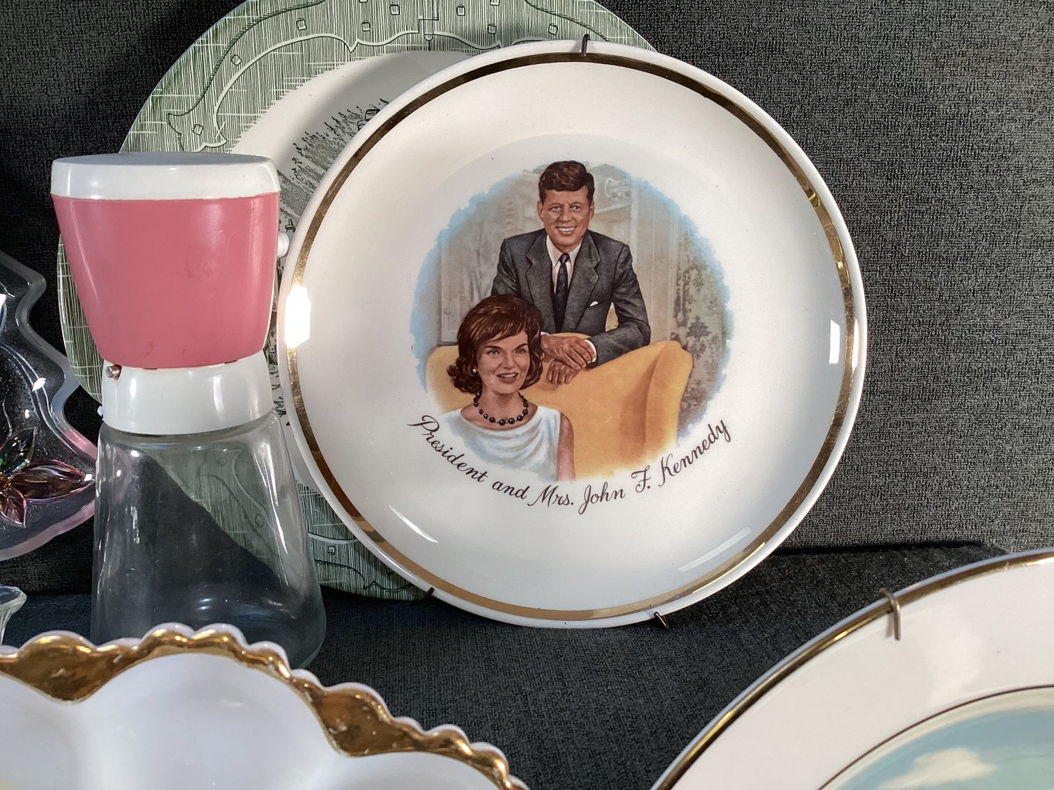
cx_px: 527
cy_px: 395
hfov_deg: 58.3
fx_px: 944
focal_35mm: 31
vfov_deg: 45.4
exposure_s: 1/60
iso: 50
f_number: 2.4
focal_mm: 3.3
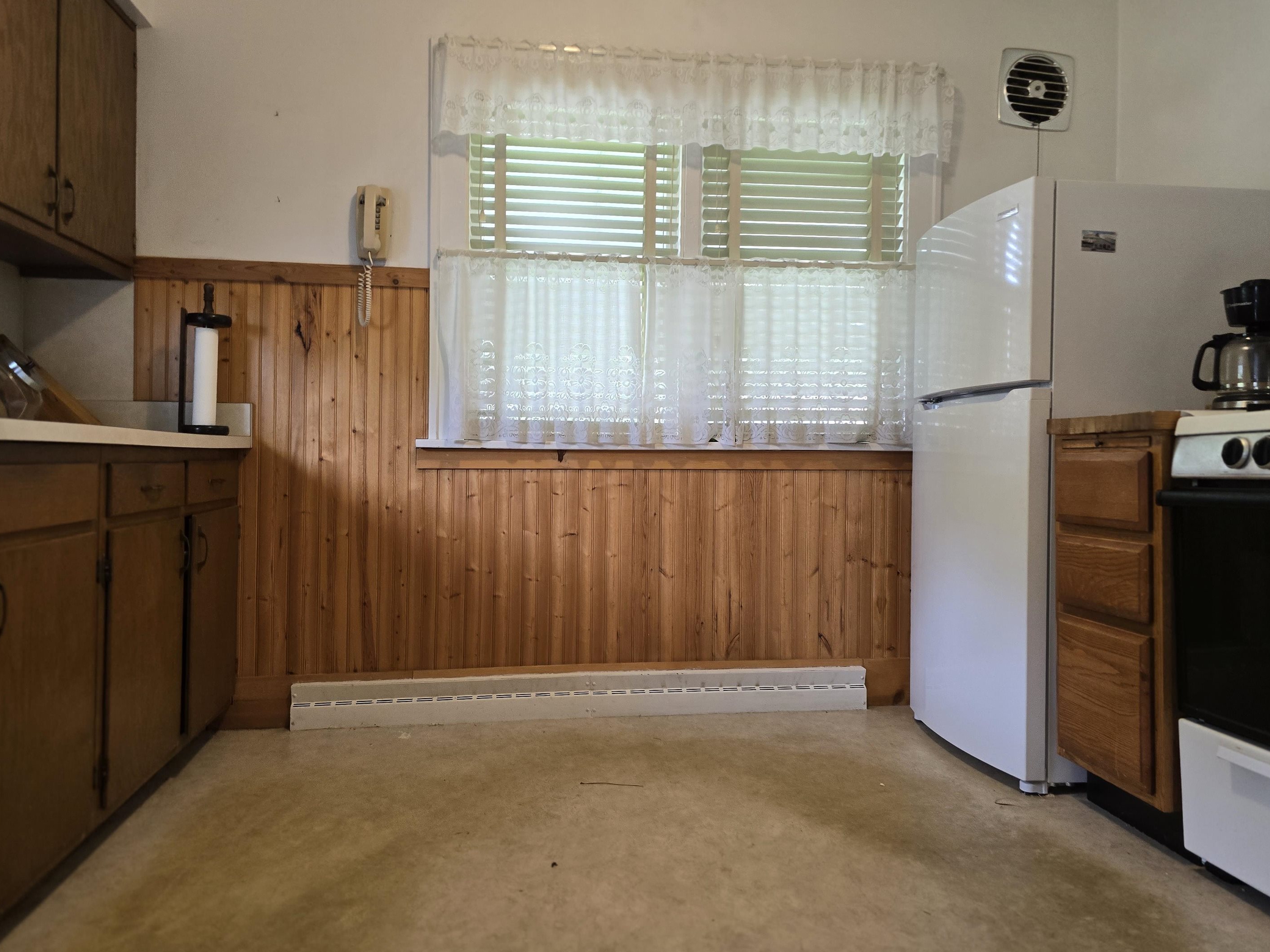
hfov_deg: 69.4
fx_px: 917
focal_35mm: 25
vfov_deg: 54.9
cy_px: 480
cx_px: 644
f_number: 1.7
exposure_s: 1/120
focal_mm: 6.3
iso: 250
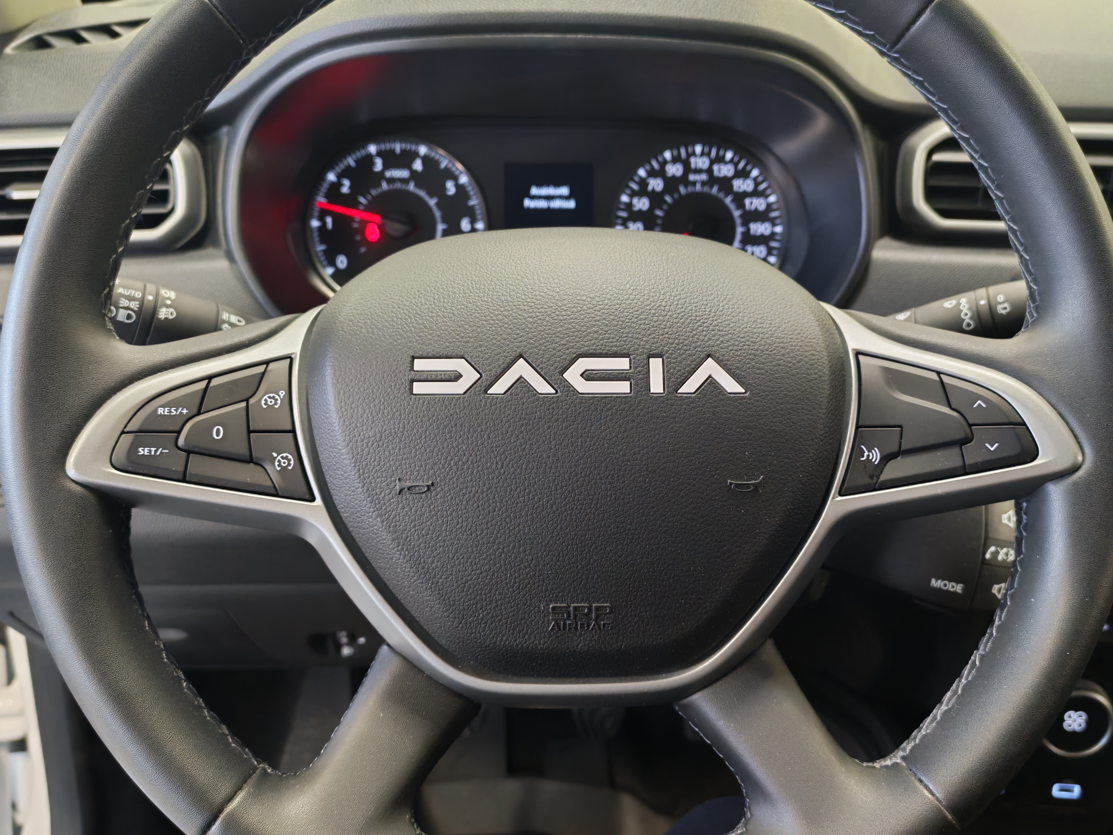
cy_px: 418
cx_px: 556
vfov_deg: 44.2
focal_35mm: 32
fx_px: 1029
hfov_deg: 56.8
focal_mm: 6.12
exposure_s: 1/50
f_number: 1.9
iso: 1250
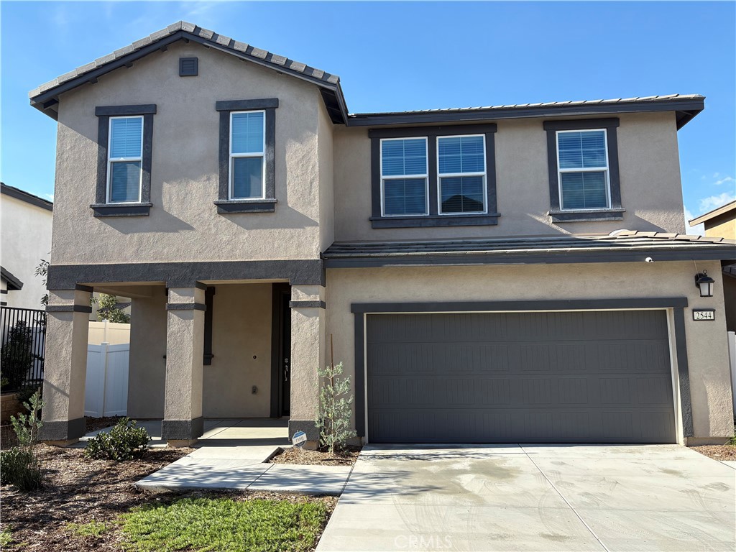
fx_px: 553
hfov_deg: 67.3
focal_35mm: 26
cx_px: 368
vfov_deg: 53.1
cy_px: 276
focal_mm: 5.96
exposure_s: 1/1517
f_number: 1.6
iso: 50
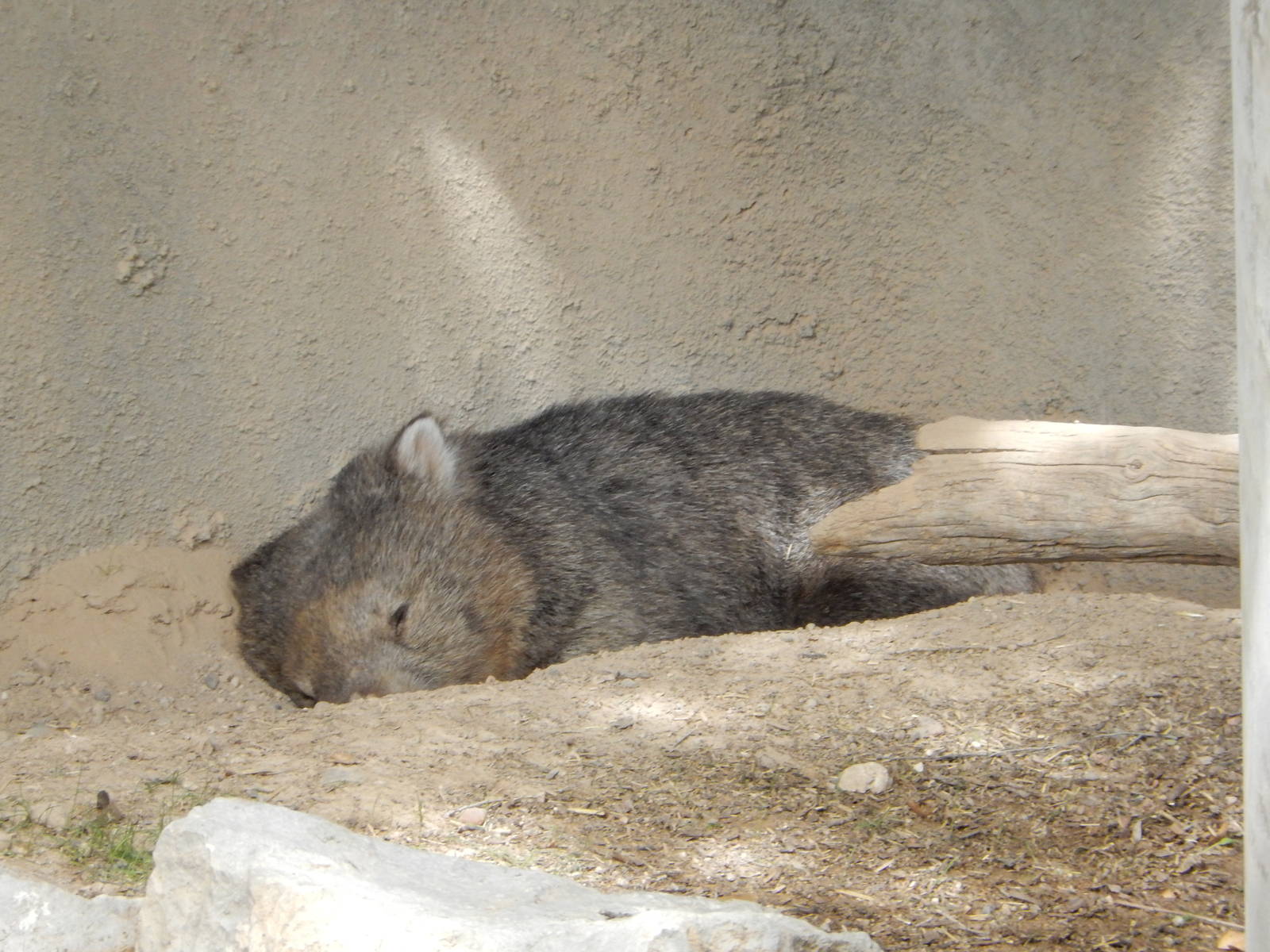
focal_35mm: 420
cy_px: 476
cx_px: 635
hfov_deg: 4.7
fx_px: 15409
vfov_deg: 3.5
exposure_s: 1/50
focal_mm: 75.4
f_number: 6.2
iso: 400
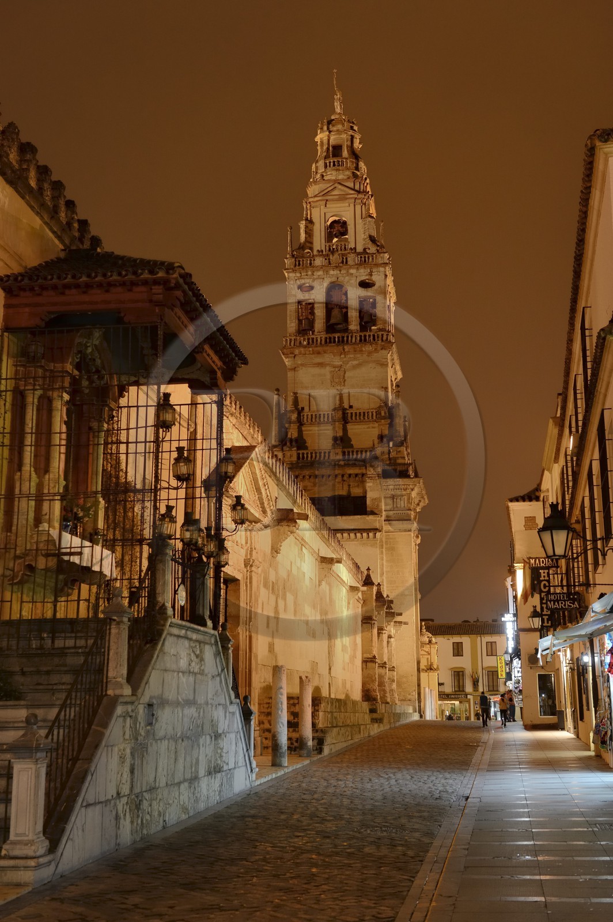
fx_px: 1151
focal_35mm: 45
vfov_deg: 43.6
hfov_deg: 29.8
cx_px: 306
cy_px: 461
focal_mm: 45
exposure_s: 1/4
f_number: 5.6
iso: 1600
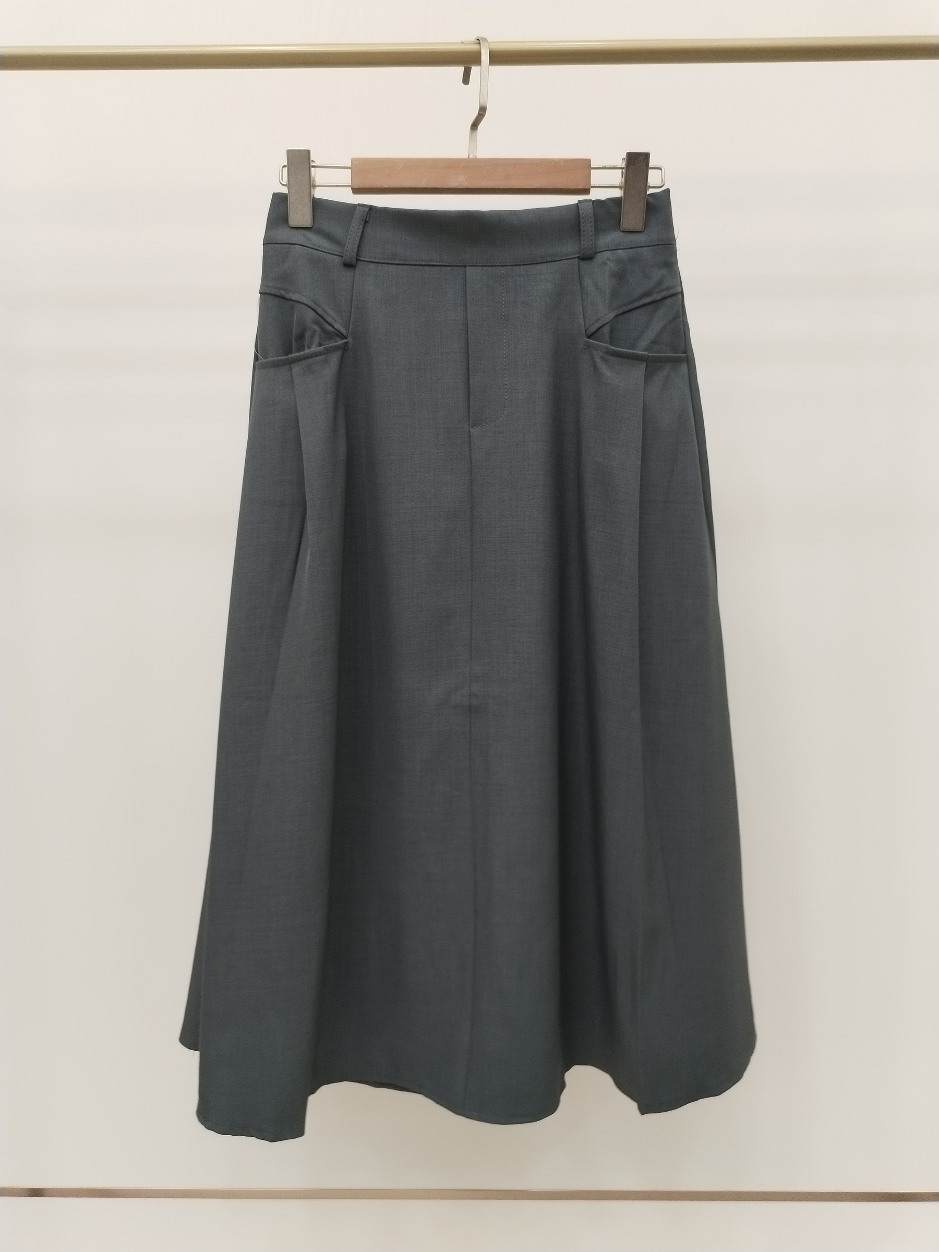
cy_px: 626
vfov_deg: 61.7
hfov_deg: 48.2
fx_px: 1049
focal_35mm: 29
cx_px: 470
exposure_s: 1/60
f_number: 1.8
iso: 188
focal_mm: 4.75
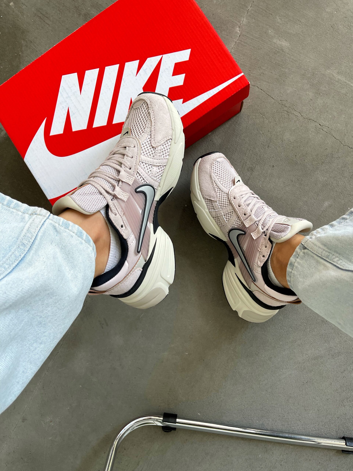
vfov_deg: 69.4
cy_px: 236
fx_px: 340
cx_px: 176
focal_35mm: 25
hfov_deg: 54.9
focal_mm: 5.1
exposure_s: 1/116
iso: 125
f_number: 1.6
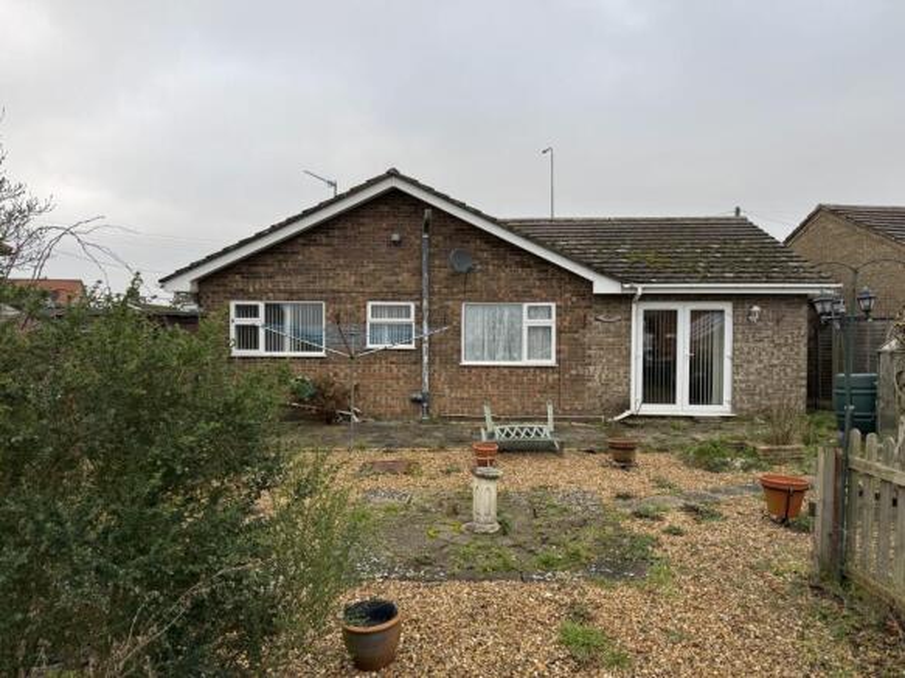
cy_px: 339
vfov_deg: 56.8
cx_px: 452
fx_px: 627
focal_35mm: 24
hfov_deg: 71.6
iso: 80
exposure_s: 1/293
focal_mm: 6.76
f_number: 1.78
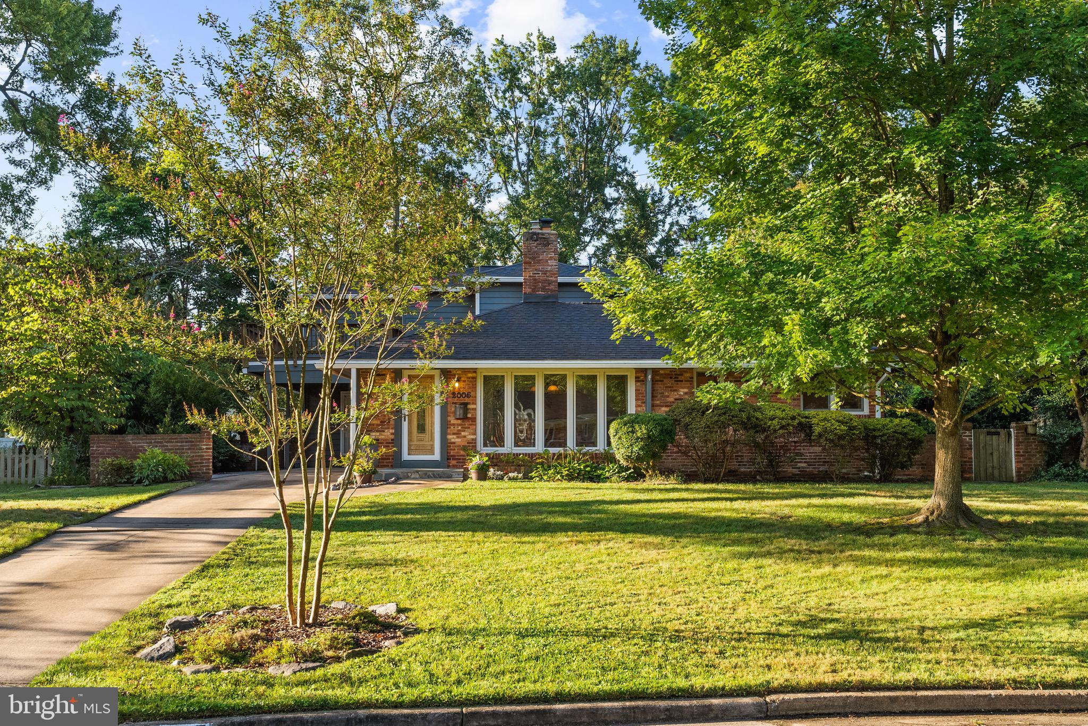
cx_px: 544
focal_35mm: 34
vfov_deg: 38.9
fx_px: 1028
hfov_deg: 55.8
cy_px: 363
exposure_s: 1/125
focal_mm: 34
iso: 320
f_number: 9
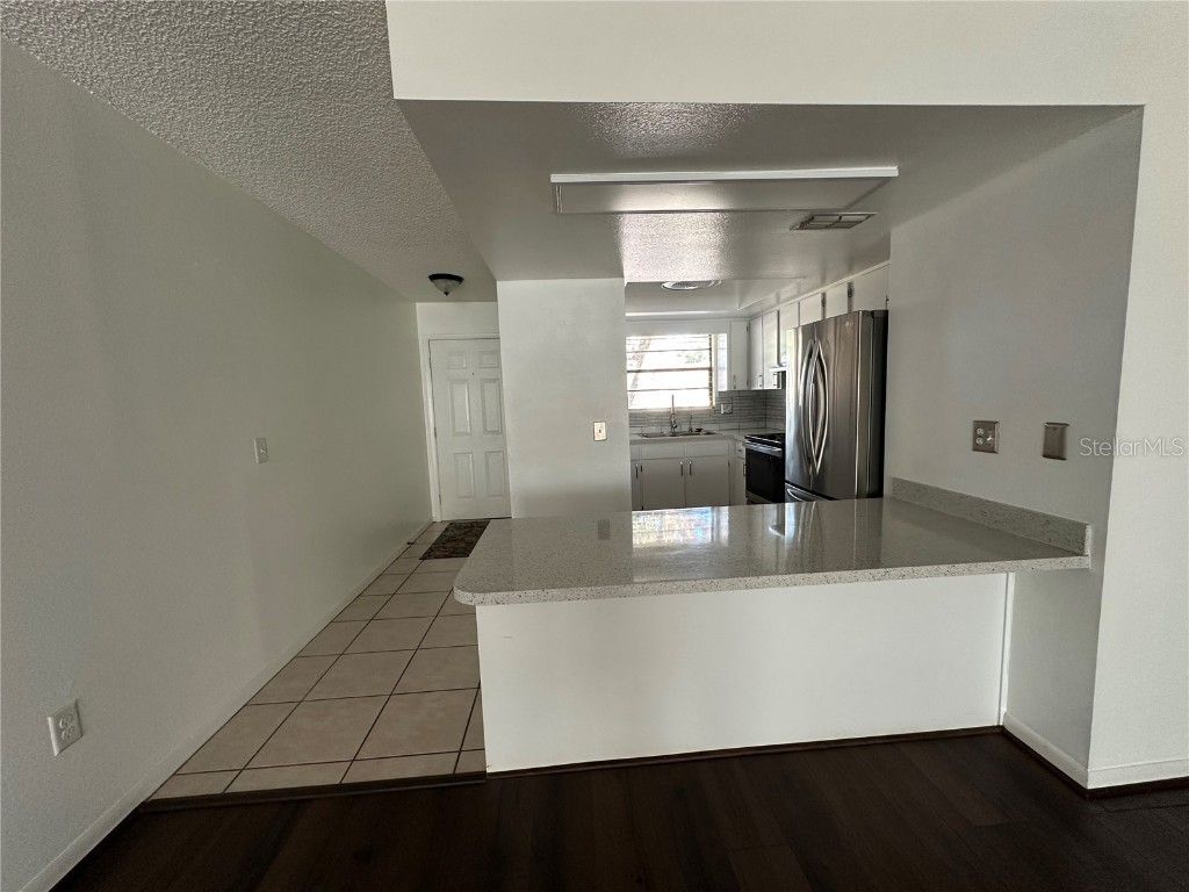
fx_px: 481
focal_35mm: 14
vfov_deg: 85.7
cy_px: 446
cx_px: 594
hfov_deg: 102.1
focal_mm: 2.22
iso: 200
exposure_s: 1/99
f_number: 2.2
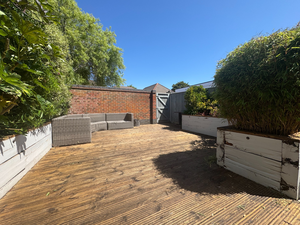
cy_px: 112
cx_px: 150
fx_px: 121
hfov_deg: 102.1
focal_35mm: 14
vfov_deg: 85.7
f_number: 2.2
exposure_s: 1/1256
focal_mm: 2.22
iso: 50
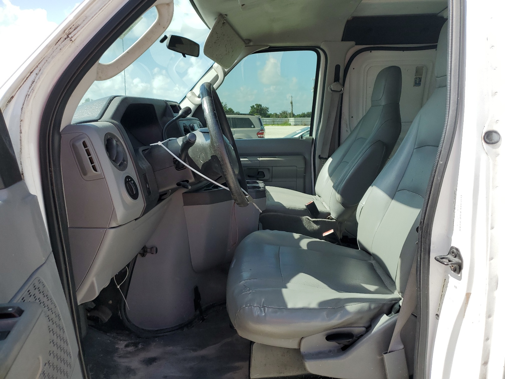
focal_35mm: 26
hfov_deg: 67.3
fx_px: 379
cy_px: 190
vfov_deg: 53.1
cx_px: 252
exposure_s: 1/1250
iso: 50
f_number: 1.5
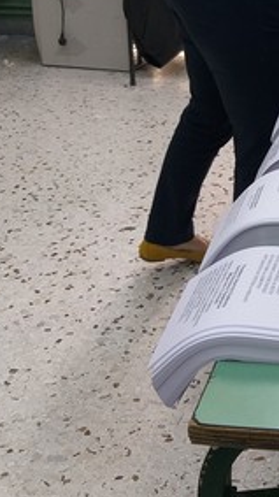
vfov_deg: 32.2
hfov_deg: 17.5
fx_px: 842
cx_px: 370
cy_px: 118
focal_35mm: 64
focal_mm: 3.93
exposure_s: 1/50
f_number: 1.7
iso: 64
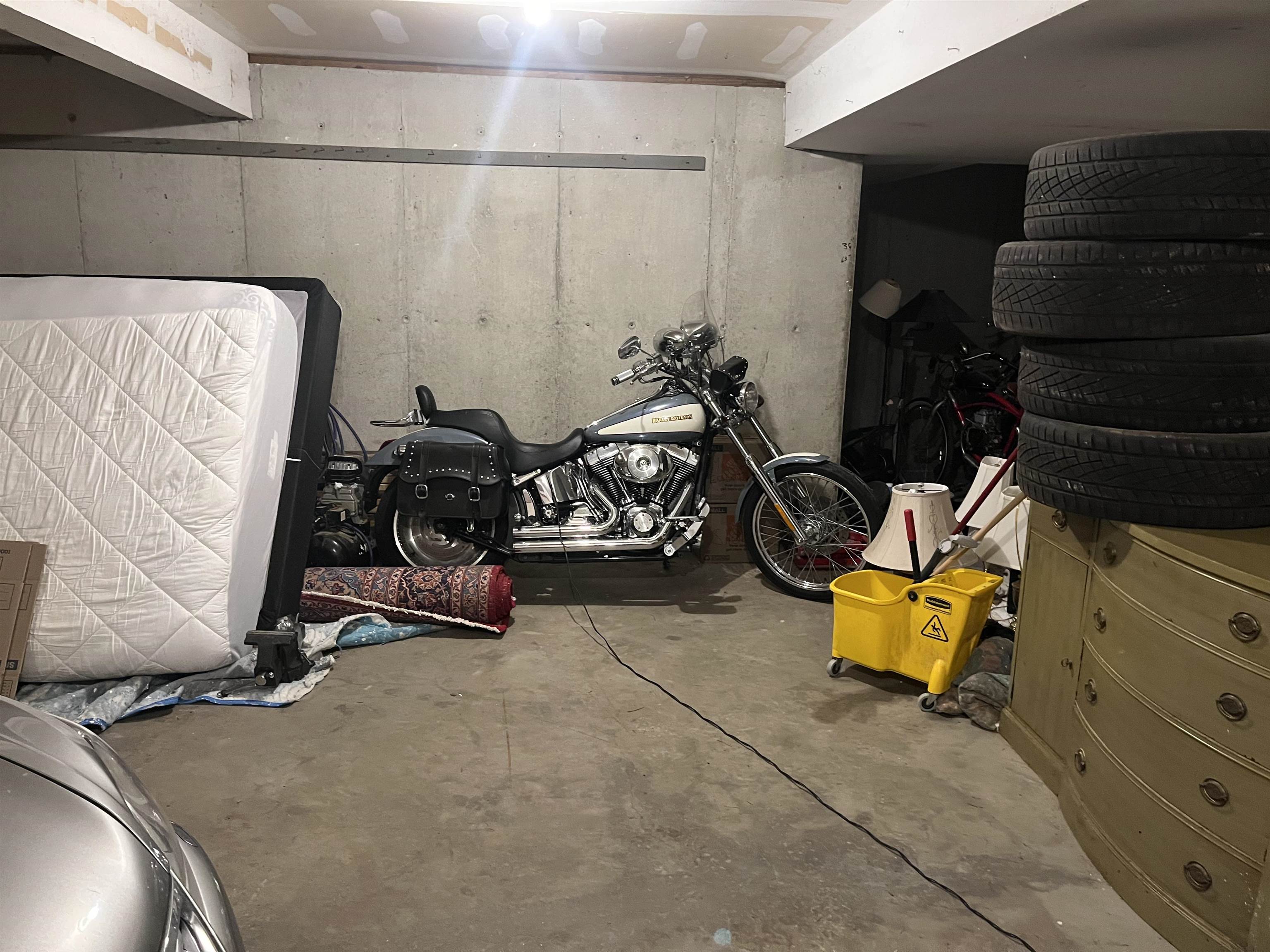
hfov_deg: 67.3
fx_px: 954
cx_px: 635
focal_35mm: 26
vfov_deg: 53.1
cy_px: 476
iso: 500
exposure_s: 1/40
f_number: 1.6
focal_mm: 5.1
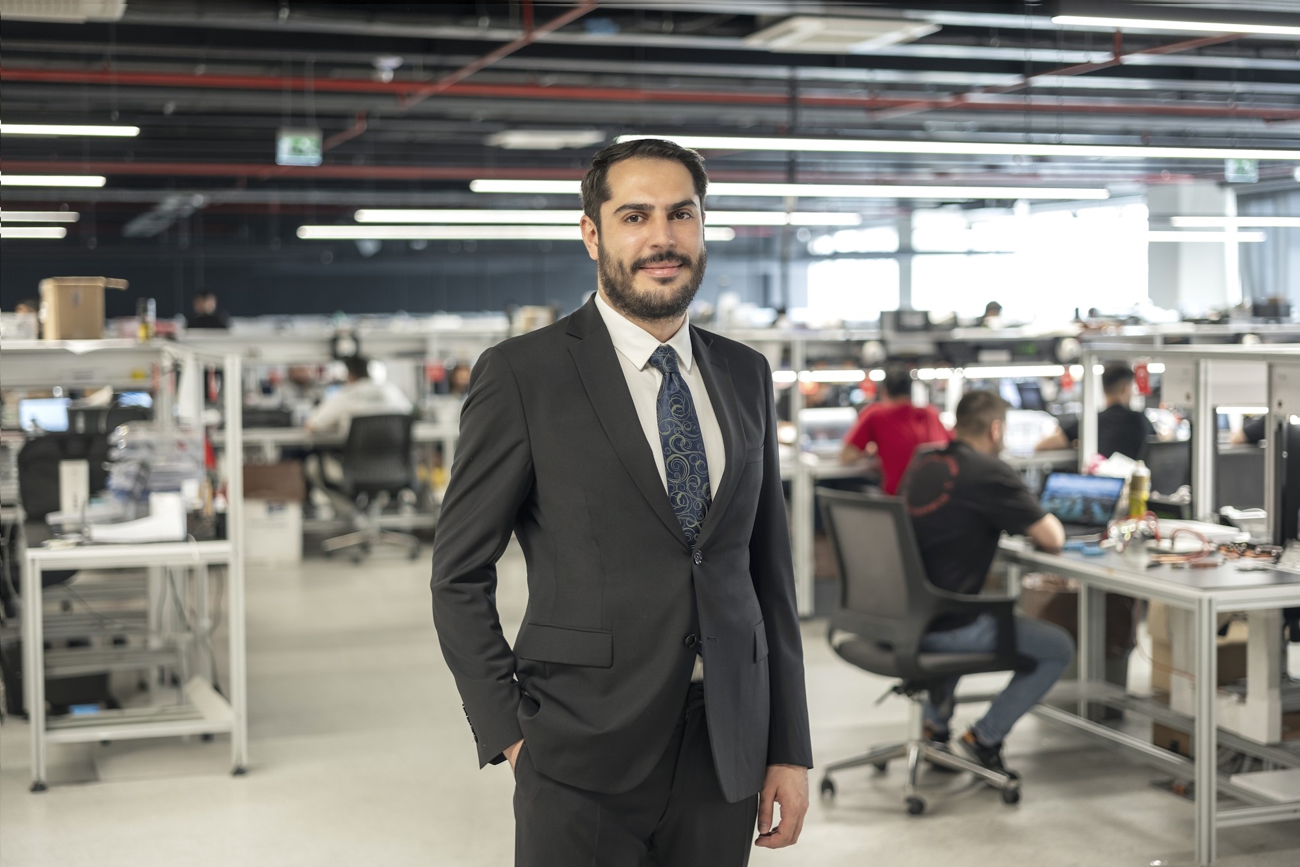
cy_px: 434
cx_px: 650
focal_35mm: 50
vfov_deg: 27.0
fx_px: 1805
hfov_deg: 39.6
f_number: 1.4
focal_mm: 33
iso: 200
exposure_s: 1/50
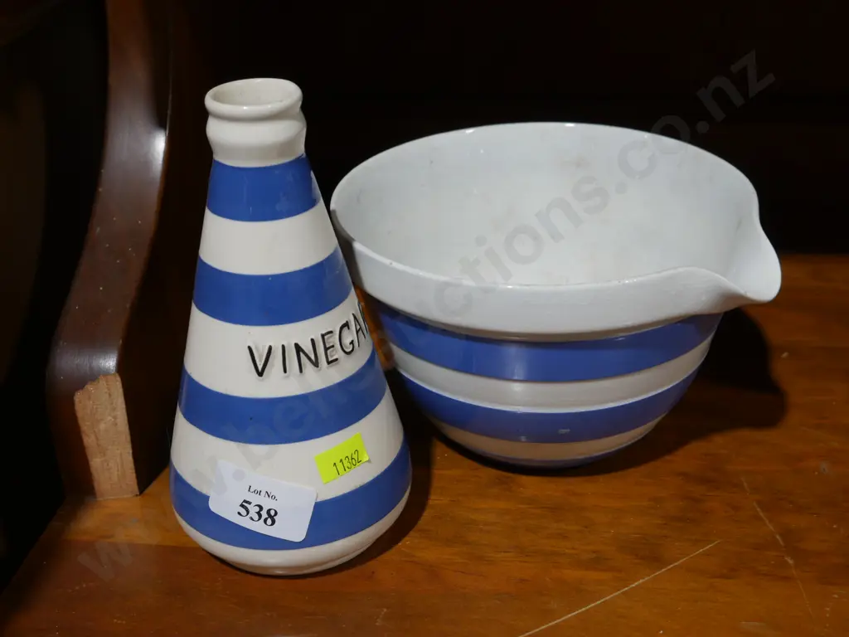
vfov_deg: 30.3
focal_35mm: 48
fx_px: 1177
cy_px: 318
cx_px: 424
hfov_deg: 39.7
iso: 400
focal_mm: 24
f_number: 5.3
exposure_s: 1/60
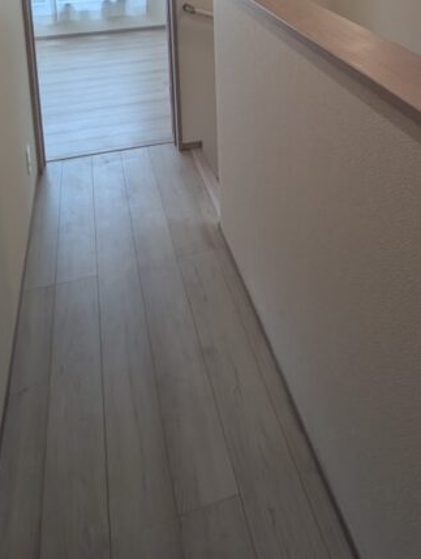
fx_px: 501
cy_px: -21
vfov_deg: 46.8
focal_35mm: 31
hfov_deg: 45.2
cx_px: 257
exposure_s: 1/72.1
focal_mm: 1.95
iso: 56
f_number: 2.2
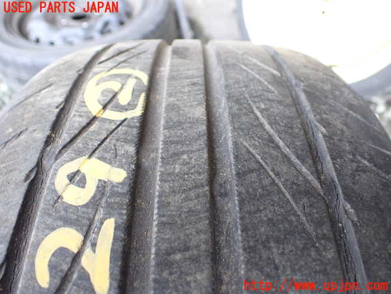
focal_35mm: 30
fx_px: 339
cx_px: 196
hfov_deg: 60.0
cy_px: 147
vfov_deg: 46.8
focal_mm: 5.4
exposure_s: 1/125
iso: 320
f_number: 2.3
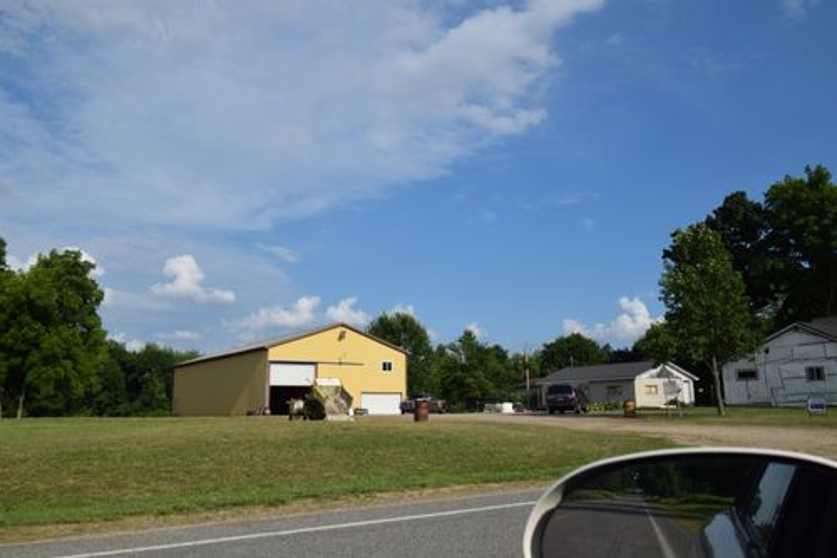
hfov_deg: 61.9
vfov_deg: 43.6
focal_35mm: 30
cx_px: 418
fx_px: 697
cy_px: 279
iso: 200
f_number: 11
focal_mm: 20
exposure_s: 1/500
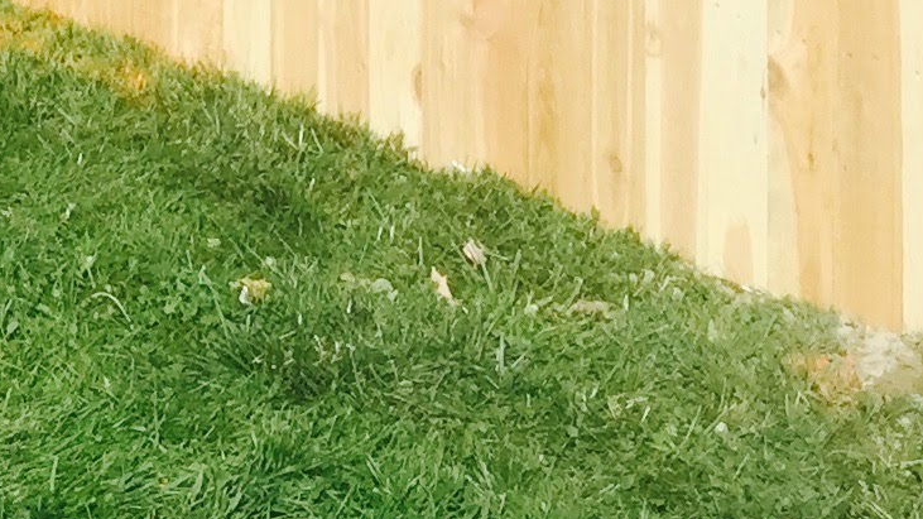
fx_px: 3450
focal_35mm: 141
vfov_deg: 7.7
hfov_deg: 14.6
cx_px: -270
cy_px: -889
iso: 32
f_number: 2.2
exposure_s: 1/2639
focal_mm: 4.15
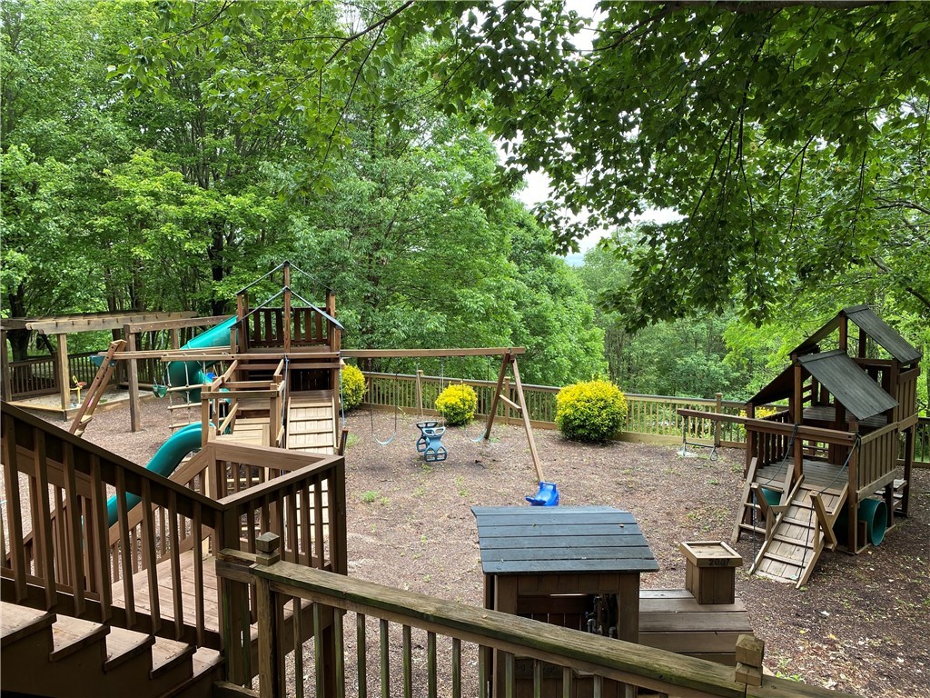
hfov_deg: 67.3
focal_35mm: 26
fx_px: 699
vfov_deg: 53.1
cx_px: 465
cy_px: 349
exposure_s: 1/312
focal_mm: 4.25
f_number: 1.8
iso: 32
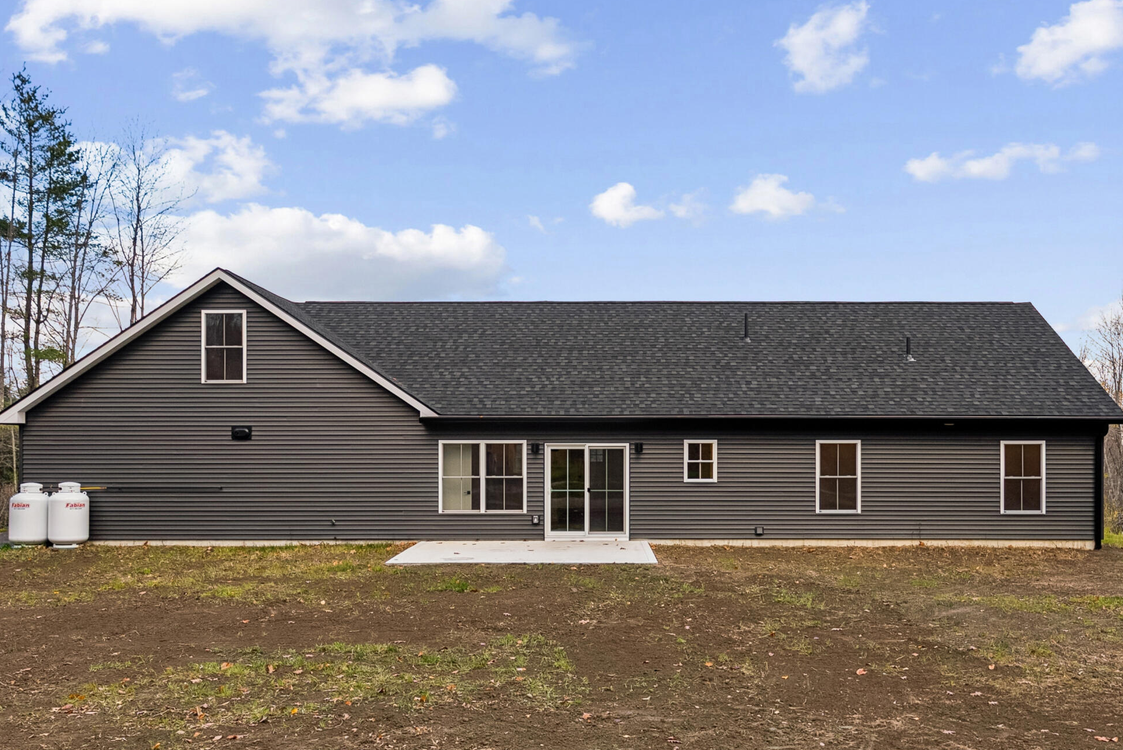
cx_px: 581
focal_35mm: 31
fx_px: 967
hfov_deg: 60.2
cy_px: 490
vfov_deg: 41.9
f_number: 4
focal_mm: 20
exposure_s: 1/800
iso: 320
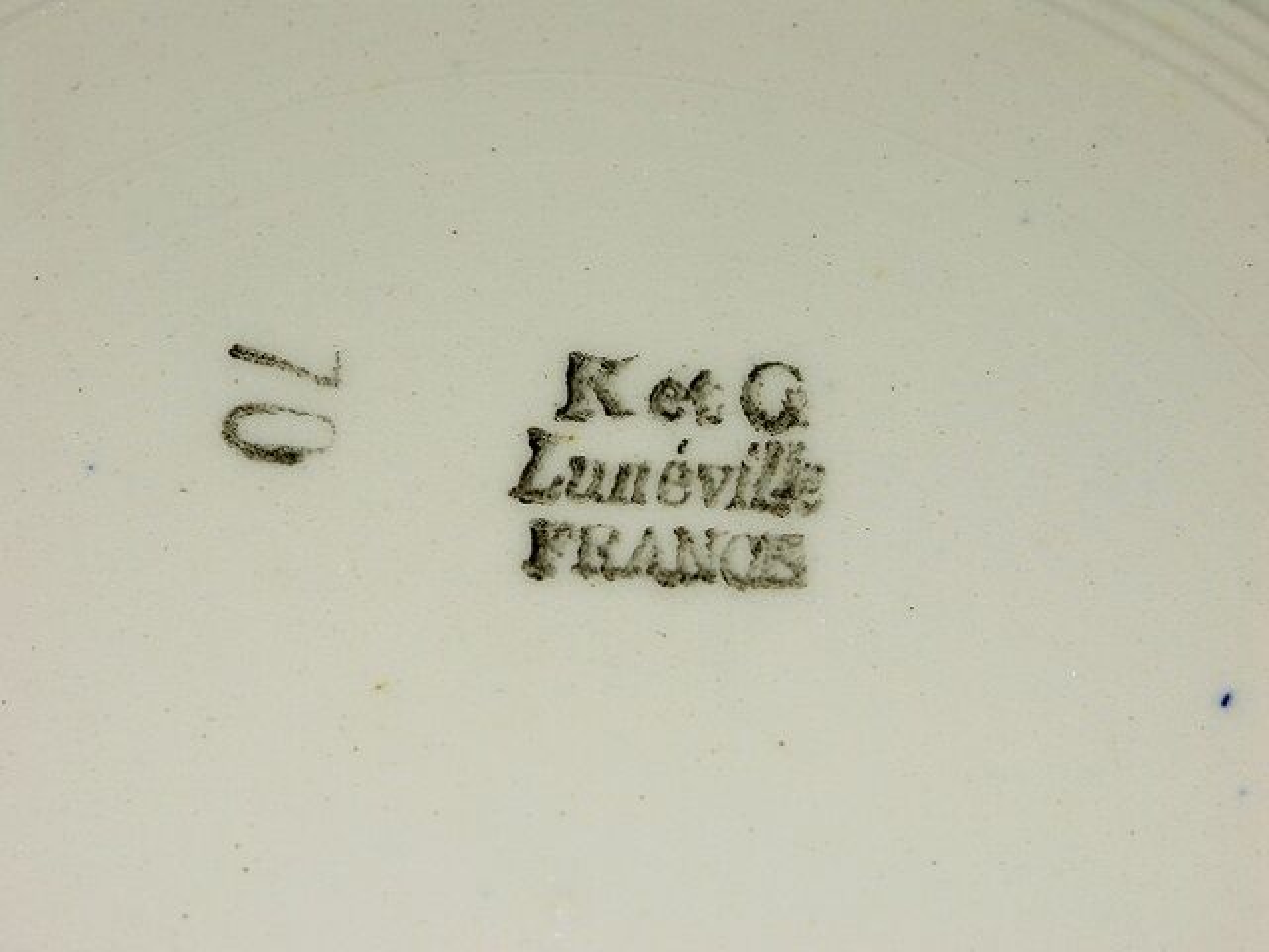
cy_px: 476
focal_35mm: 200
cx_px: 634
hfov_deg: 9.9
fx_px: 7332
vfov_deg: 7.4
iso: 64
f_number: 7.1
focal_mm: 50.69
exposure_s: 1/200
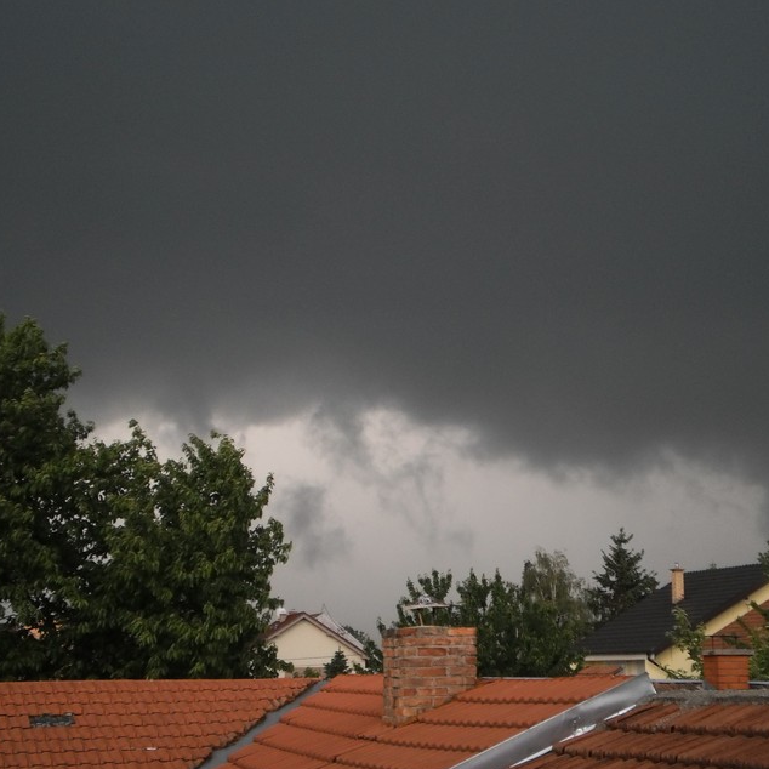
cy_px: 388
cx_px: 492
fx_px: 1860
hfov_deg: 23.3
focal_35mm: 74
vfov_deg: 23.4
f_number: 4.2
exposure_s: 1/40
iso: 125
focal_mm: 10.3
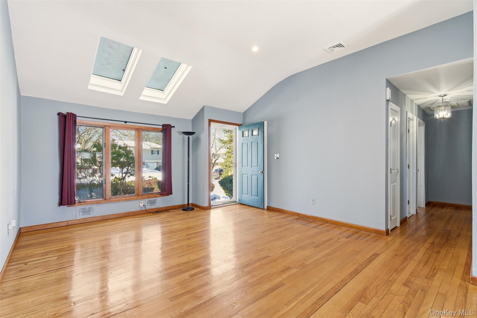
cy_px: 159
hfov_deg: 96.7
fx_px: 212
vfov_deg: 73.7
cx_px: 238
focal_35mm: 16
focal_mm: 16
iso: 250
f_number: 9
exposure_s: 1/80
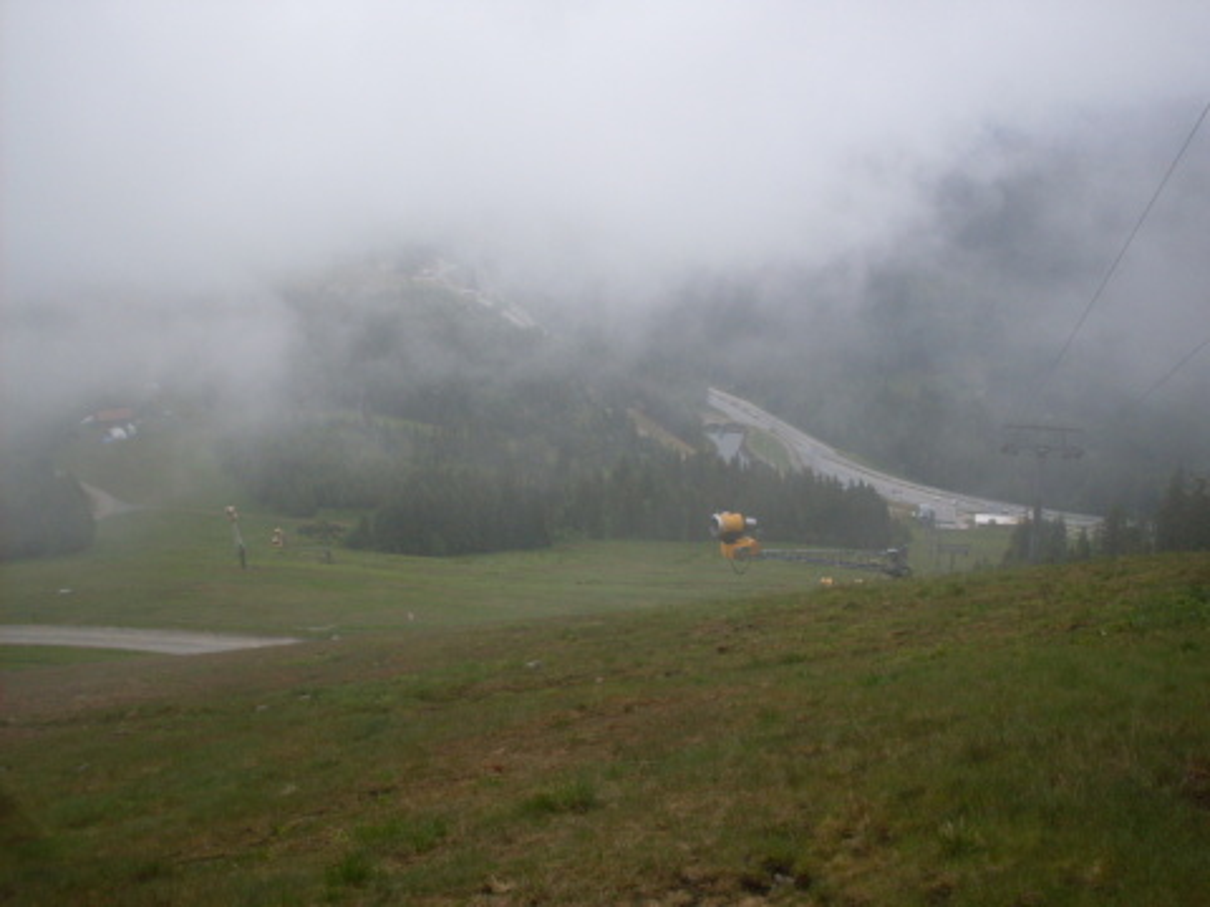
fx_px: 1328
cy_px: 454
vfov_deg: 37.7
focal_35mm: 38
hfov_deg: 49.0
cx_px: 605
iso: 80
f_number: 8.4
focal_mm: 6.3
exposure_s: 1/90
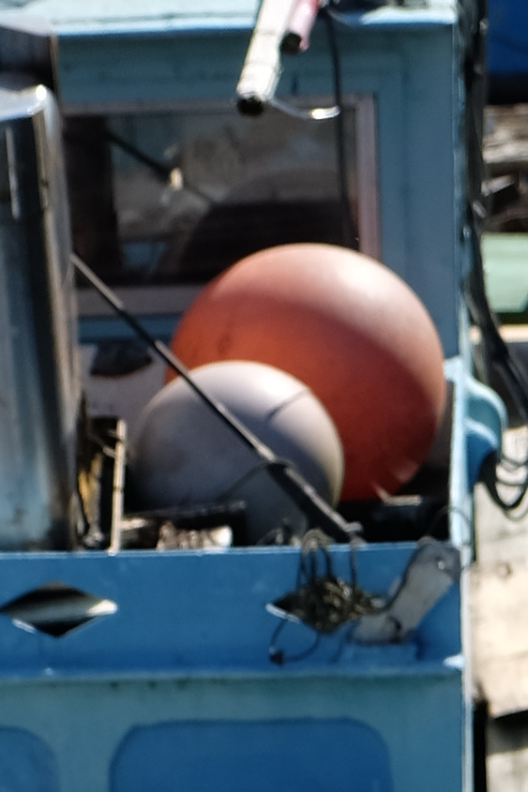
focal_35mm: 481
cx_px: -566
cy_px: 1669
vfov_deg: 4.2
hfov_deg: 2.8
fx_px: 10586
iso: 200
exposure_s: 1/1000
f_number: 4
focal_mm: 55
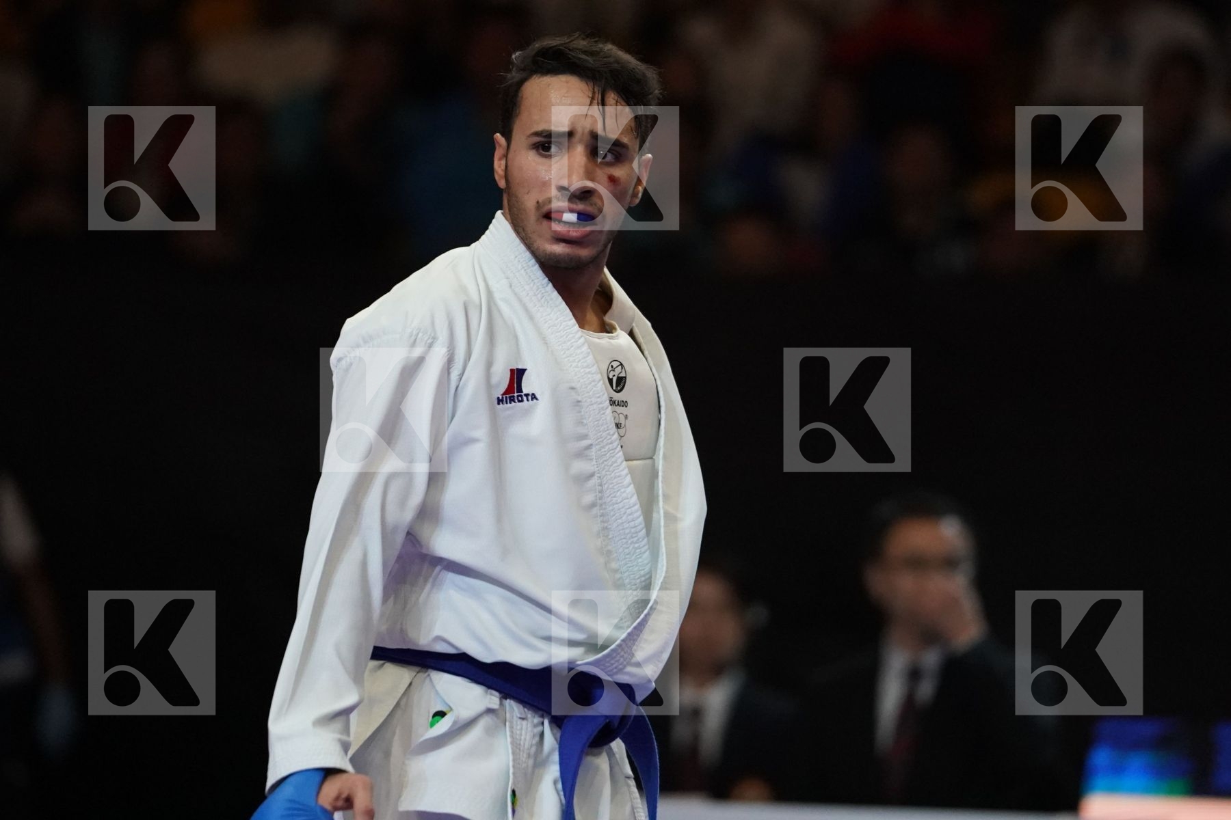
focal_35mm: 300
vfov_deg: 4.6
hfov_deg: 6.9
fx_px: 10258
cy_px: 410
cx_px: 616
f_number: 2.8
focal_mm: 200
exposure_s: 1/1000
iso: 5000
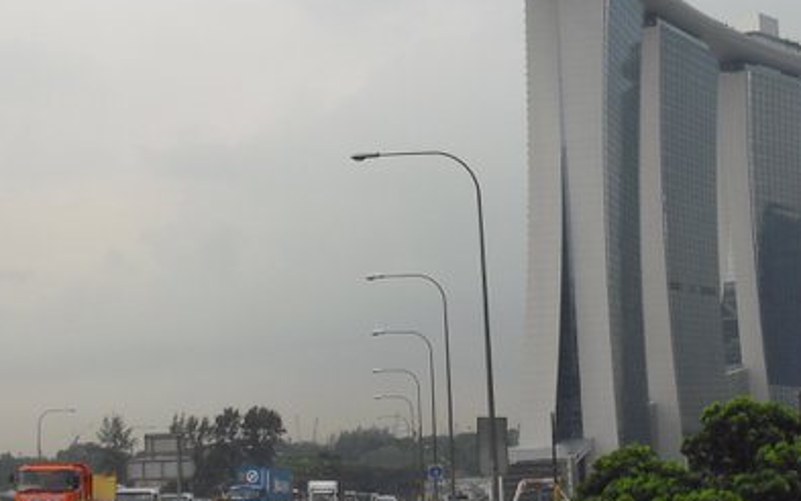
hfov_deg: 25.1
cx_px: 536
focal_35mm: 82
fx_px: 1791
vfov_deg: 15.9
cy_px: 198
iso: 100
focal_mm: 6.2
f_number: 2.8
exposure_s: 1/400
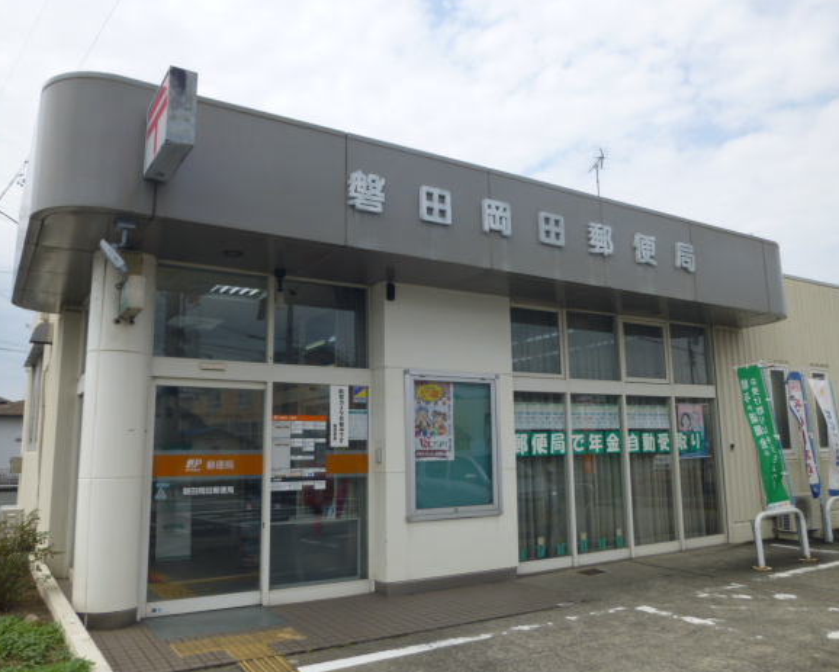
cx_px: 425
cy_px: 334
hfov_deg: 64.0
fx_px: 671
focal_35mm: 27
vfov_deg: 53.2
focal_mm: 4.5
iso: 100
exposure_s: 1/160
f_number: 9
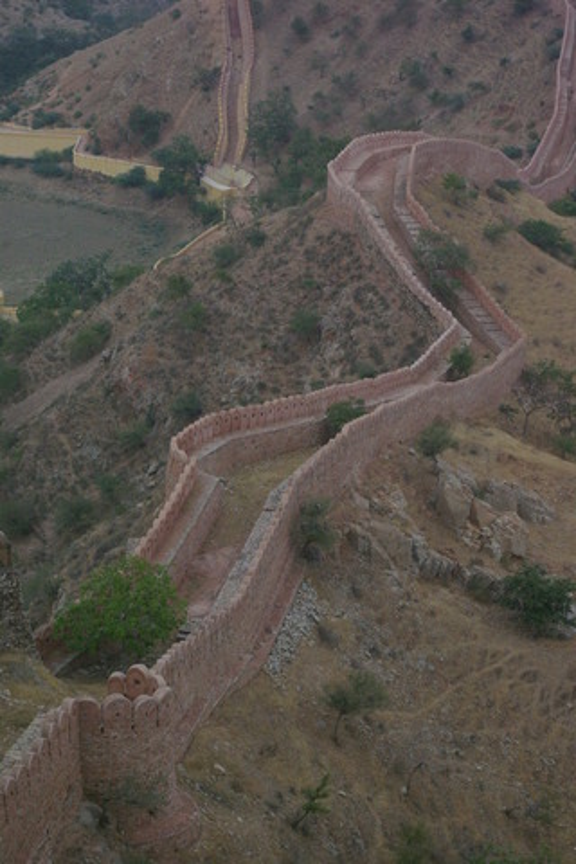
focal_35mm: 82
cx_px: 288
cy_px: 432
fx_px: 1980
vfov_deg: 24.6
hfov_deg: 16.6
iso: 800
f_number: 9.5
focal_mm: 55
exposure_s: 1/125
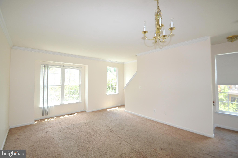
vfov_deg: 77.2
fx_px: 99
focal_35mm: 15
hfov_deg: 100.4
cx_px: 119
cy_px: 79
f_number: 5
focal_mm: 10
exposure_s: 1/100
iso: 400
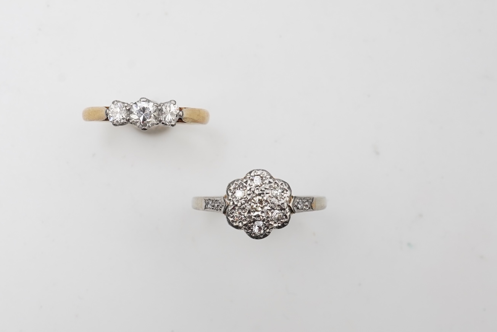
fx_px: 939
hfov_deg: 29.6
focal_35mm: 68
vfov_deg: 20.0
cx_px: 192
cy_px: 167
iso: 500
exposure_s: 1/125
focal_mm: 30
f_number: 18
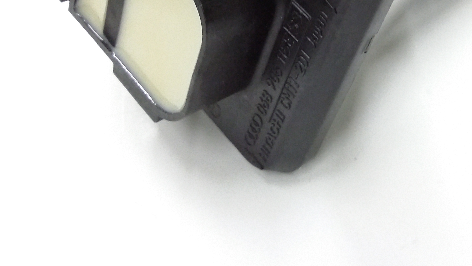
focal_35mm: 55
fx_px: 688
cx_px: 308
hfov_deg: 37.5
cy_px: 33
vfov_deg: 21.4
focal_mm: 3.4
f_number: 2.4
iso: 250
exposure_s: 1/15
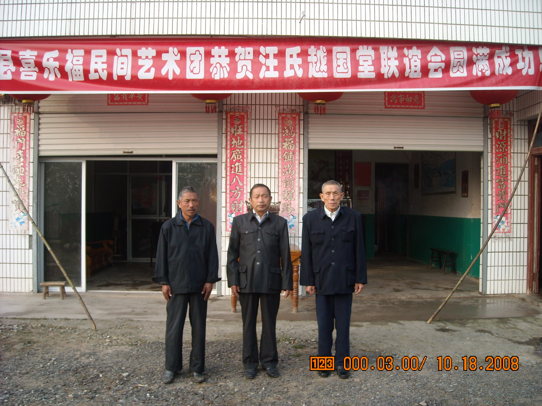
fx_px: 548
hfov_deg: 52.6
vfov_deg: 40.7
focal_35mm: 35
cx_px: 271
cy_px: 203
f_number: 2.8
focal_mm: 5.7
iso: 64
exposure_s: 1/209
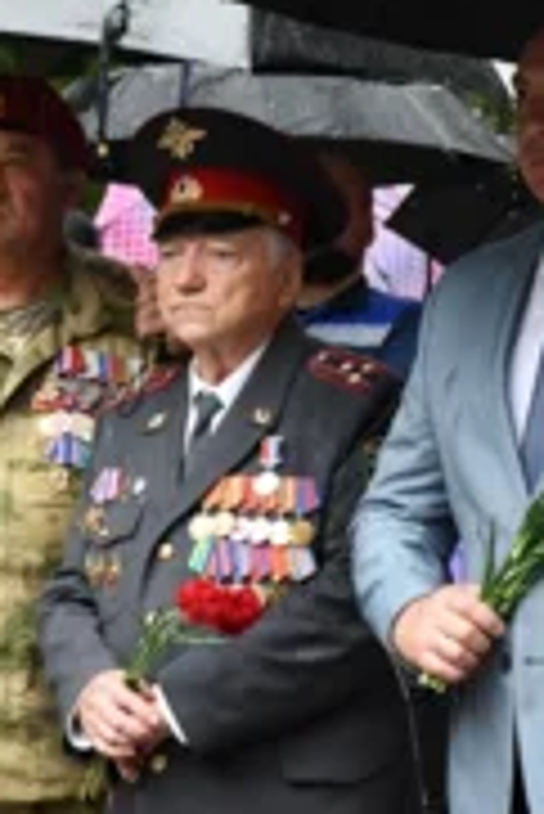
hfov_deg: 8.3
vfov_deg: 12.4
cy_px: 407
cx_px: 279
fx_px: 3755
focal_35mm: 166
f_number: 5
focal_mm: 50
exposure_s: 1/125
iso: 1250
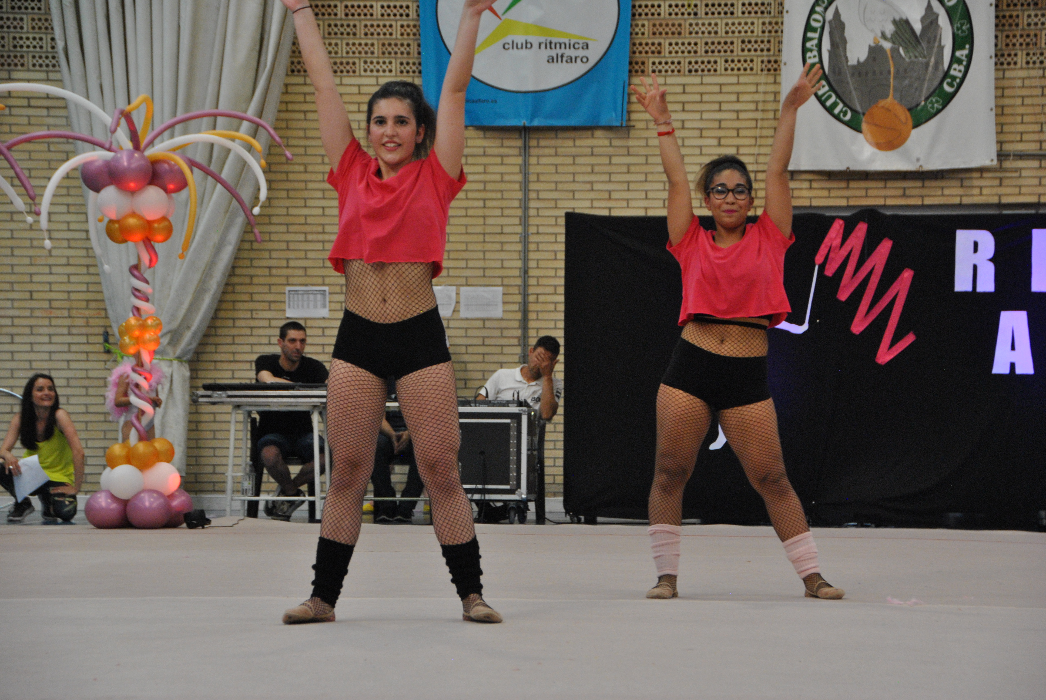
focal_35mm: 112
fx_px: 3273
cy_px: 350
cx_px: 523
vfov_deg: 12.2
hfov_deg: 18.2
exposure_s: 1/160
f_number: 5.3
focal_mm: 75
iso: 800
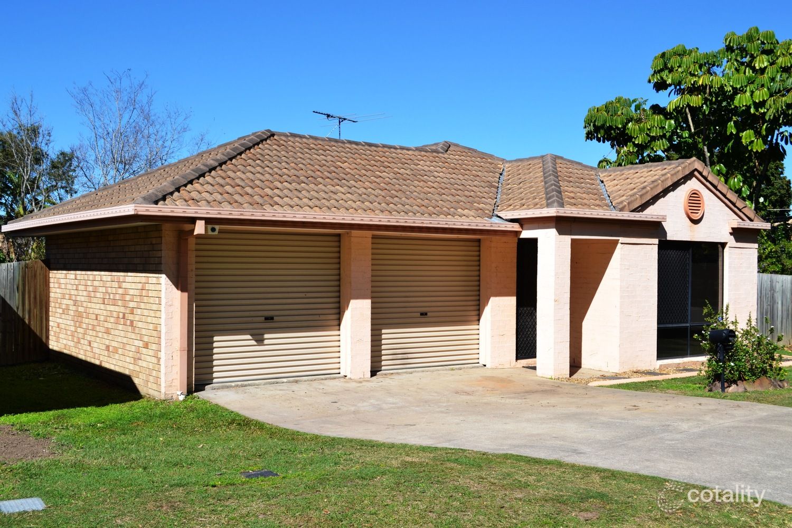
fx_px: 792
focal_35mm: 36
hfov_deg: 53.1
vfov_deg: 36.9
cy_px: 264
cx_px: 396
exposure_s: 1/200
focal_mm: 24
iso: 100
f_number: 8
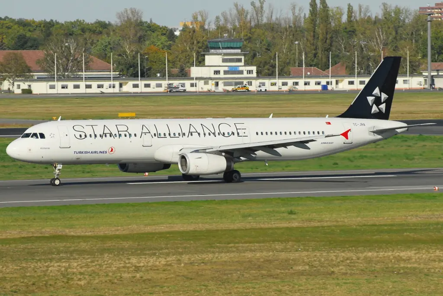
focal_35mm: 270
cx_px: 222
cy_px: 148
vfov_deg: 5.1
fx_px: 3323
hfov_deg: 7.6
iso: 200
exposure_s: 1/750
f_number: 7.1
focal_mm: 180
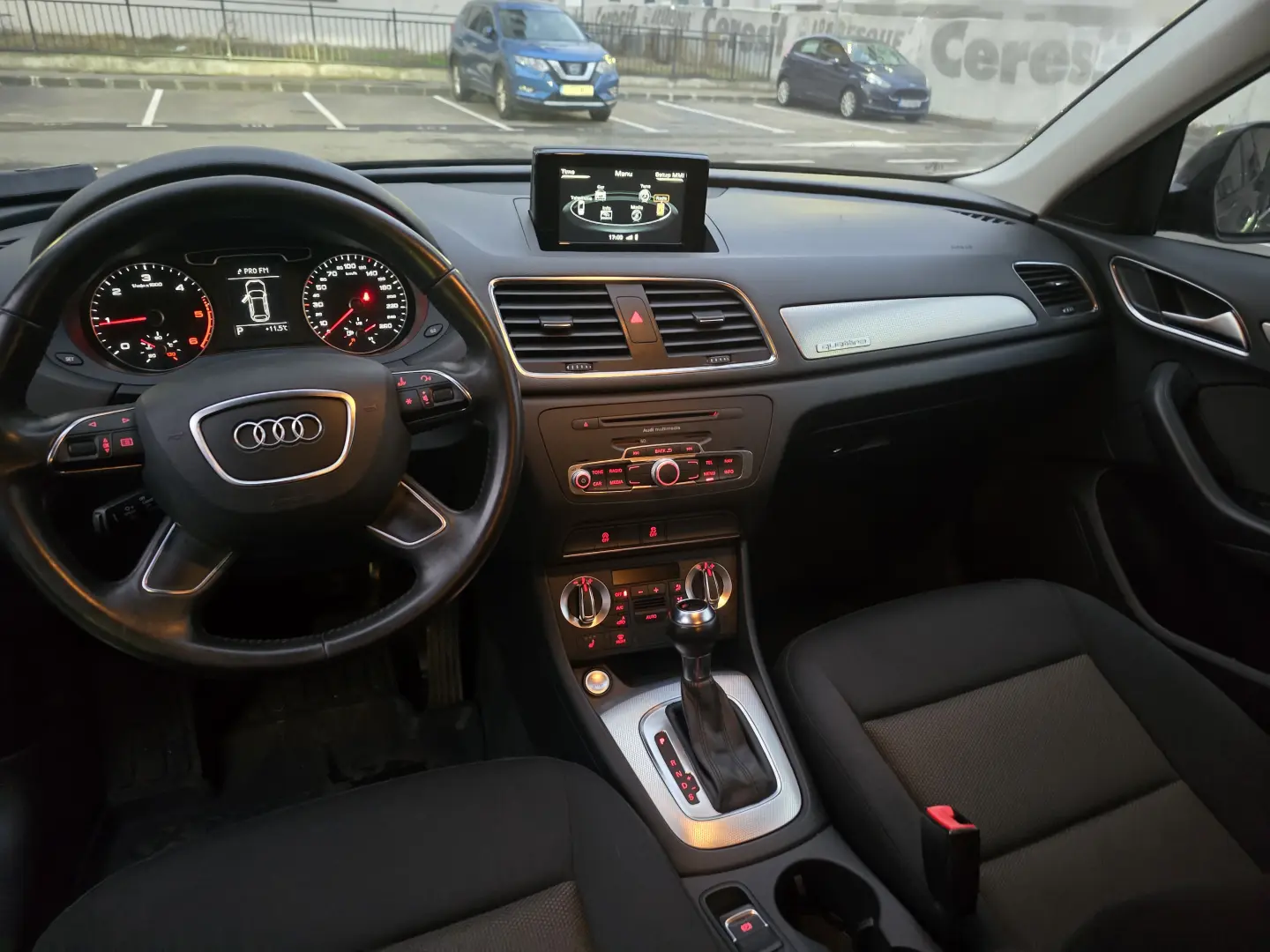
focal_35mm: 23
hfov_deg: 73.9
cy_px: 476
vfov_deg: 58.9
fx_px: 844
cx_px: 635
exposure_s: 1/25
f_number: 1.7
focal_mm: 6.3
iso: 1600
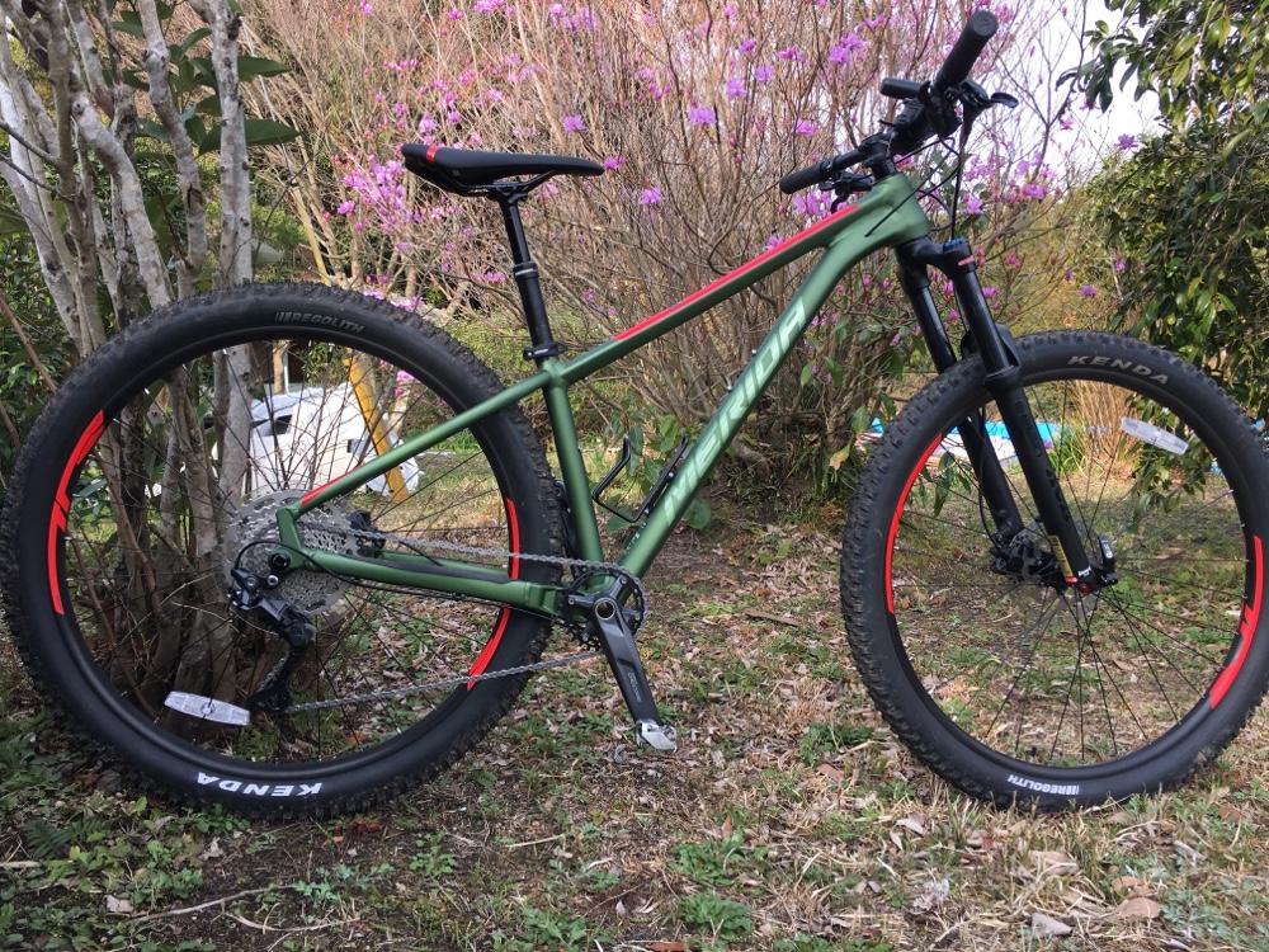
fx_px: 1063
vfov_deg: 48.2
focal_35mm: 29
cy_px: 476
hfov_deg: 61.7
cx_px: 634
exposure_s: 1/349
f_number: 2.2
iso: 25
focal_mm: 4.15
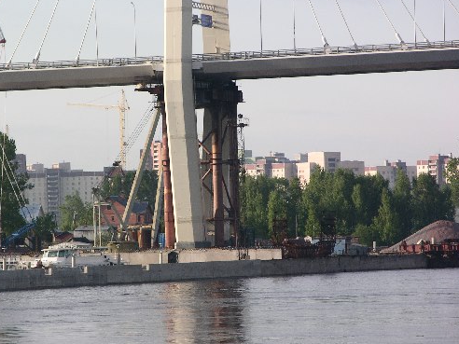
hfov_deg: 5.9
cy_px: 154
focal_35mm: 334
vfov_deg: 4.5
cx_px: 190
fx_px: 4429
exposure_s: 1/161
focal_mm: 71.2
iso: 50
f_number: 5.9
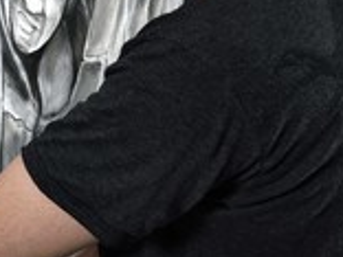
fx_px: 1179
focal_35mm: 119
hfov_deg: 15.8
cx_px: -97
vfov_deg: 12.2
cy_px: -40
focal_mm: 46
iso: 125
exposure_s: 1/250
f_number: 14
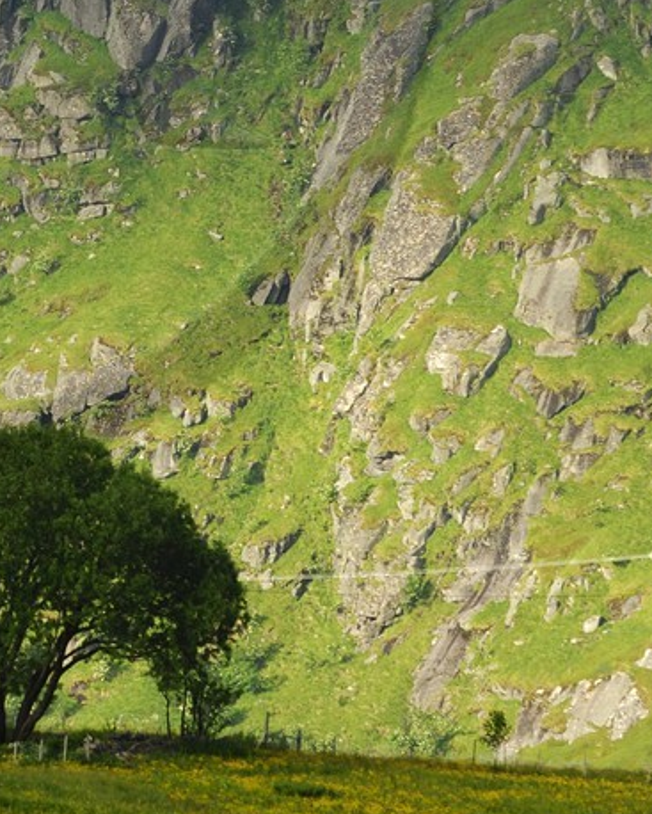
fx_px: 18329
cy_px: -68
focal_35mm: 761
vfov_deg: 2.5
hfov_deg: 2.0
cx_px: -112
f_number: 4.8
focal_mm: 155
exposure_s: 1/250
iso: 100
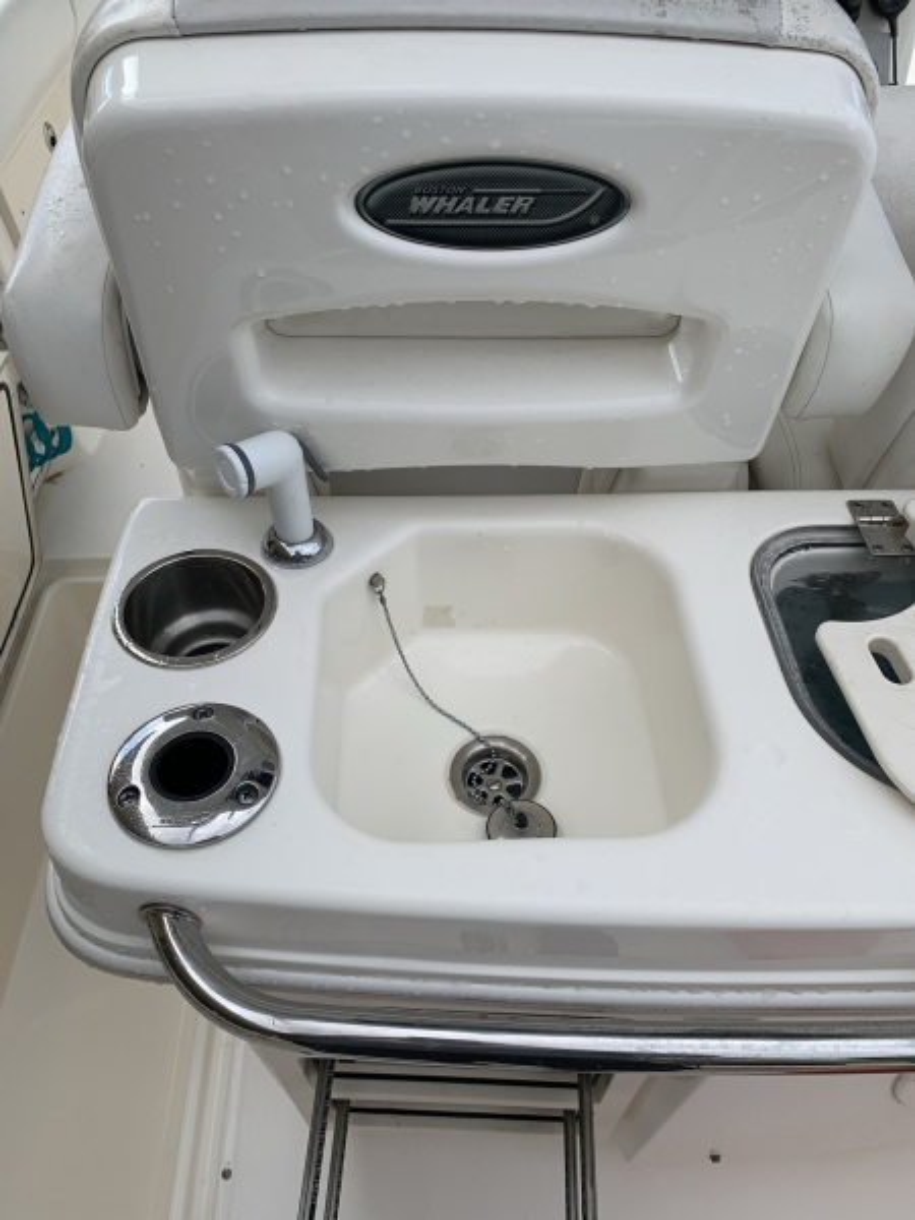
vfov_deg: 67.3
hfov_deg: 53.1
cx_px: 458
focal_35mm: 26
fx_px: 916
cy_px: 610
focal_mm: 4.25
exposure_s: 1/1513
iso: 25
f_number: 1.8
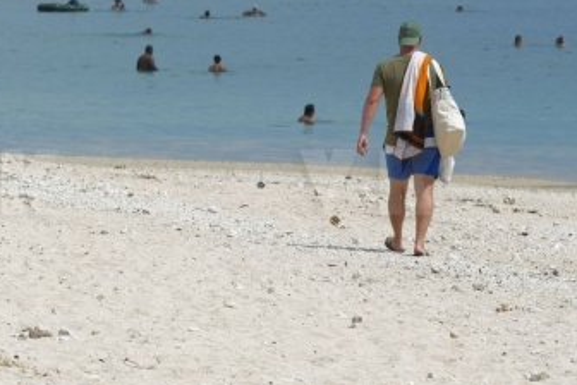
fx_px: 6859
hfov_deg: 4.8
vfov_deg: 3.2
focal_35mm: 428
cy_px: -68
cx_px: -12
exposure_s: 1/1250
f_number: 8
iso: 100
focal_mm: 120
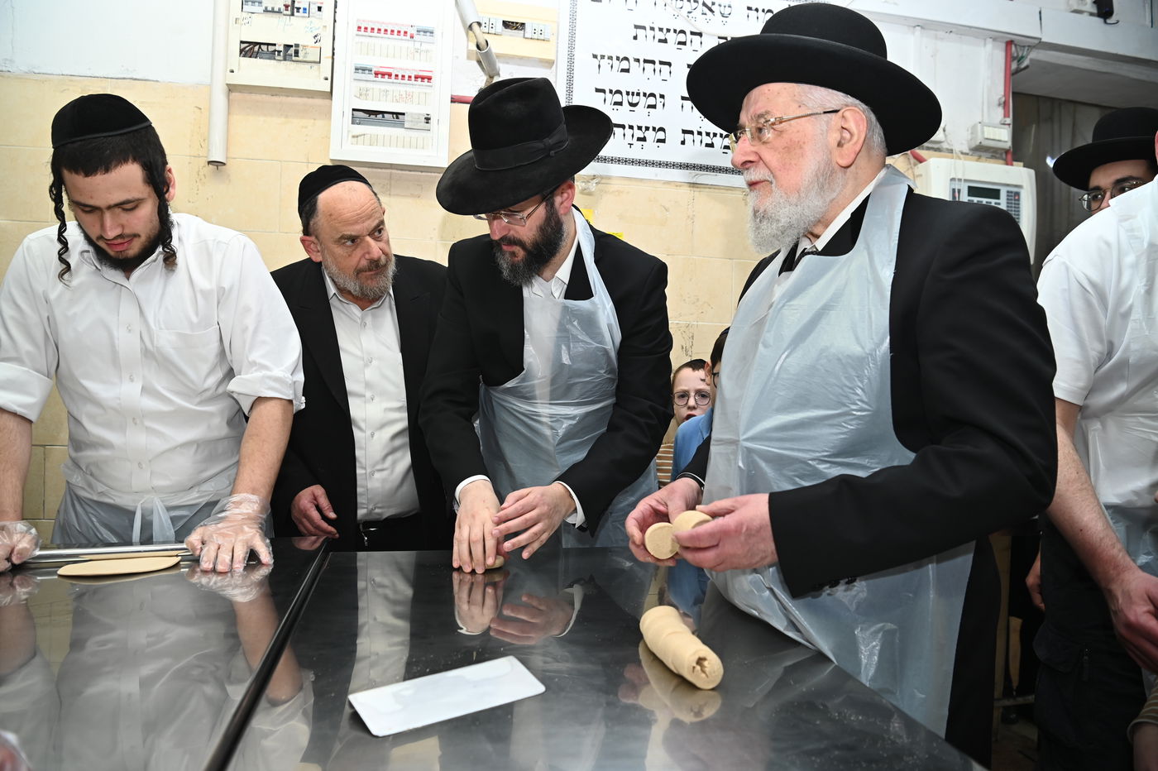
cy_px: 386
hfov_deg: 73.8
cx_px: 579
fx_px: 772
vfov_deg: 53.1
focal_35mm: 24
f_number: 4.5
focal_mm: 24
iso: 500
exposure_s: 1/200
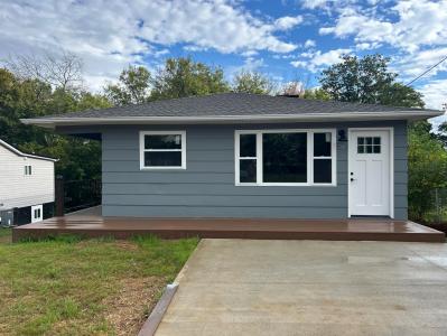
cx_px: 224
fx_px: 336
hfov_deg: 67.3
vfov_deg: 53.1
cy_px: 168
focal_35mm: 26
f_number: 1.5
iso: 50
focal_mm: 5.7
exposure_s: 1/1972
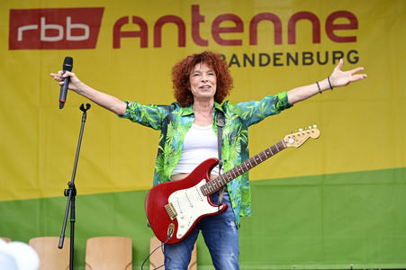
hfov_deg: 17.7
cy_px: 135
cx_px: 203
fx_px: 1307
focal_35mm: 116
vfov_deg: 11.8
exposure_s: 1/200
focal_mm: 116
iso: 200
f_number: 4
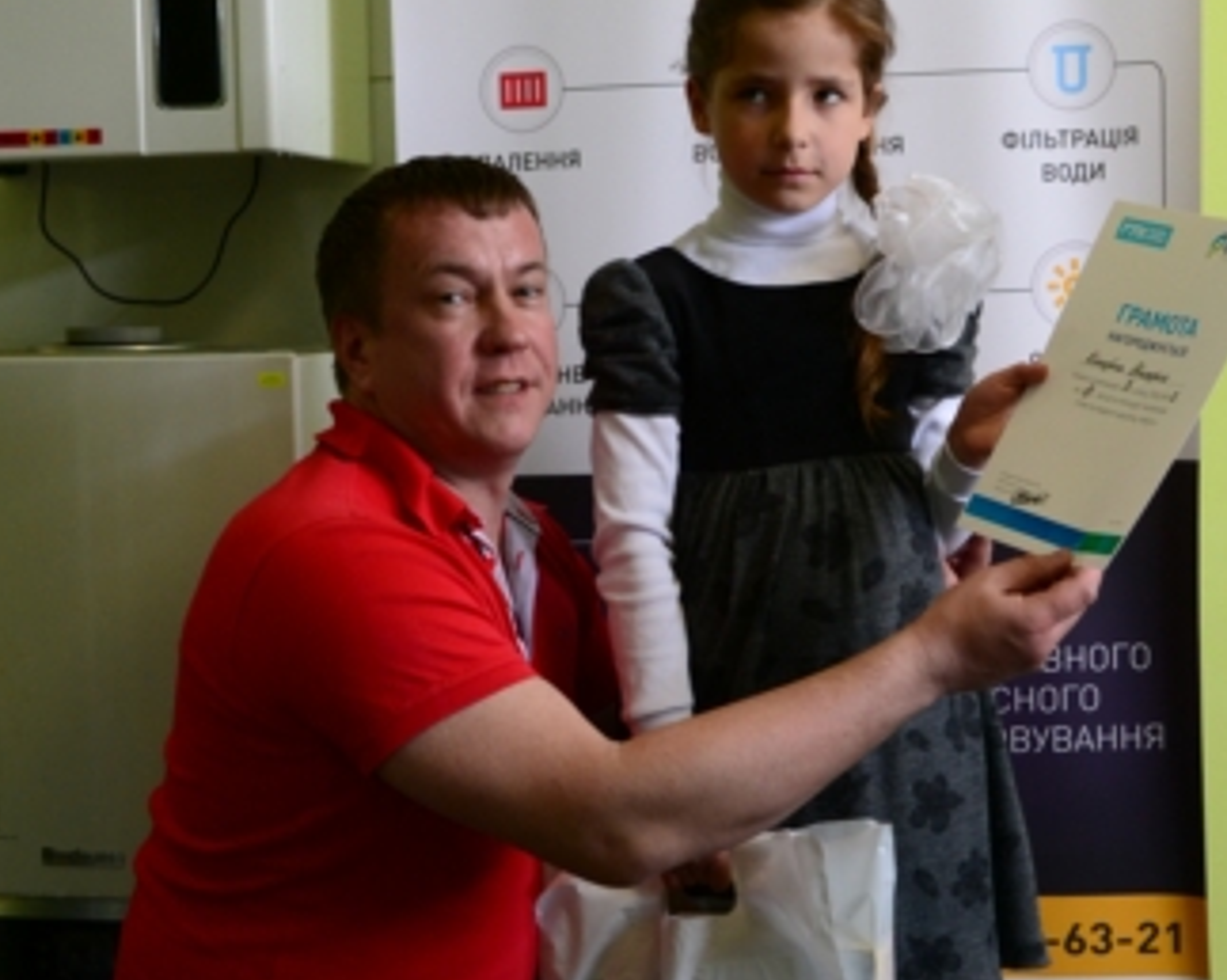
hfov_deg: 25.1
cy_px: 608
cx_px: 615
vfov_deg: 20.1
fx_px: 2754
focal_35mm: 76
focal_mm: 29
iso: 800
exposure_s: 1/50
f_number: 5.6
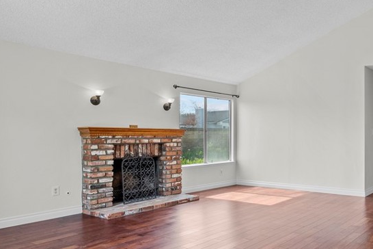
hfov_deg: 56.6
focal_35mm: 30
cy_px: 143
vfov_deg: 43.5
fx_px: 311
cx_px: 307
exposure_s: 1/8
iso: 250
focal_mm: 16
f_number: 8
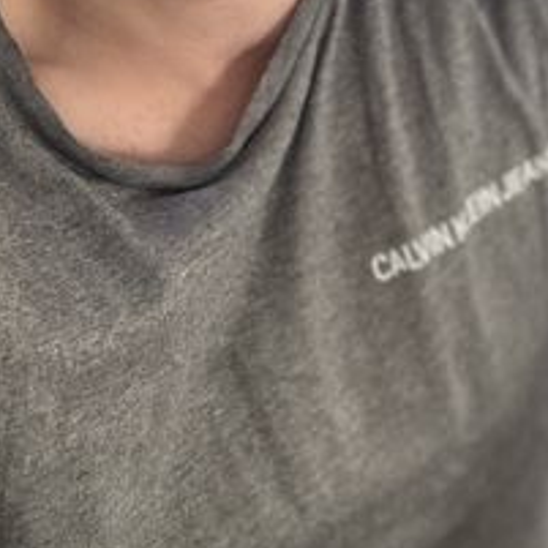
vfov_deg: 21.0
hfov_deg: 21.9
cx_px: 297
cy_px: -38
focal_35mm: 79
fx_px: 1415
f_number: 1.9
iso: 40
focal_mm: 2.69
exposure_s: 1/121
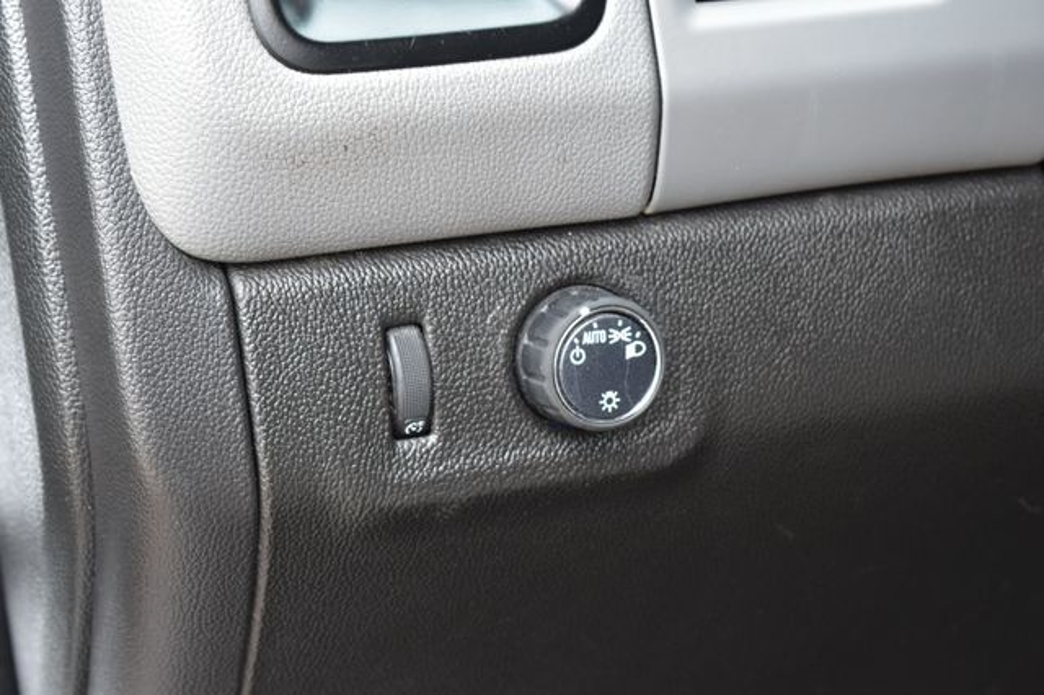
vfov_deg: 16.5
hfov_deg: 24.6
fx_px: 2391
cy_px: 348
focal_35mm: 82
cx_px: 522
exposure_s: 1/30
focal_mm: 55
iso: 400
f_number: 7.1
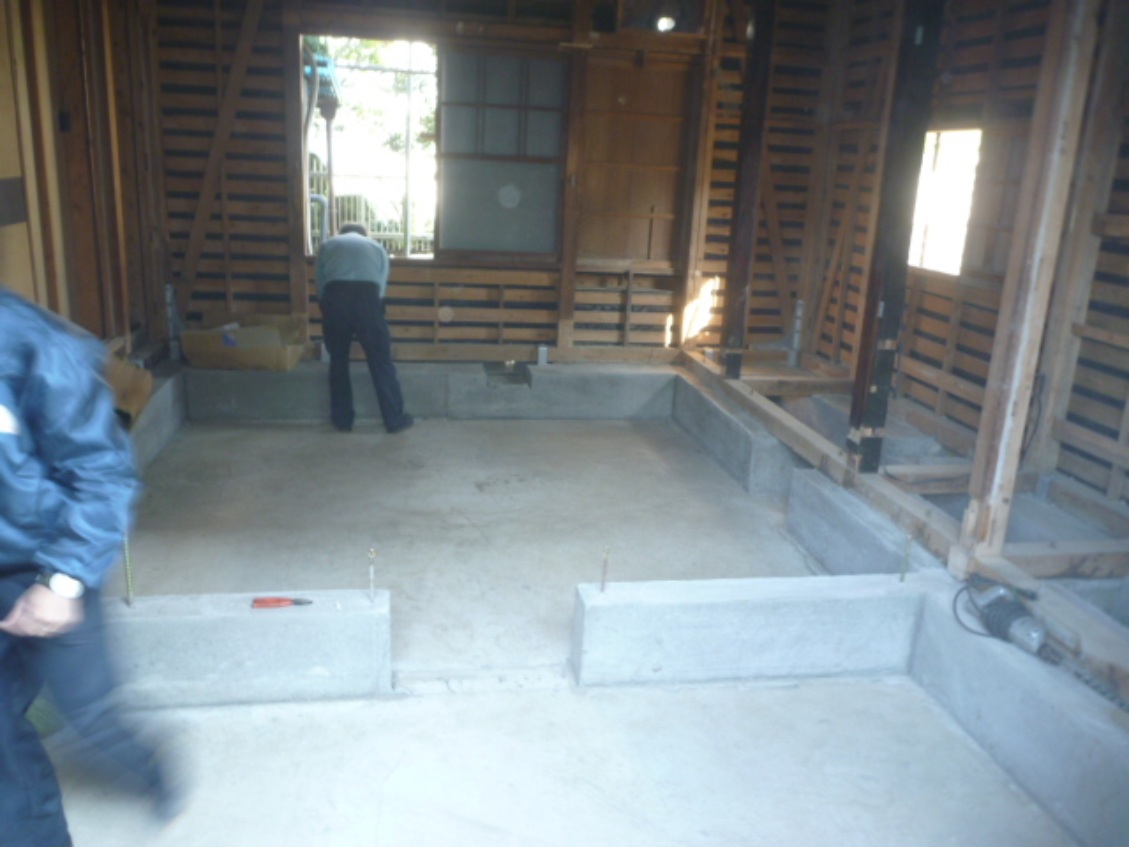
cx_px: 564
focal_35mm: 28
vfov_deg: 49.7
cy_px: 424
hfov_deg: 63.4
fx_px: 913
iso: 100
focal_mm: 4.9
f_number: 3.3
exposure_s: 1/10
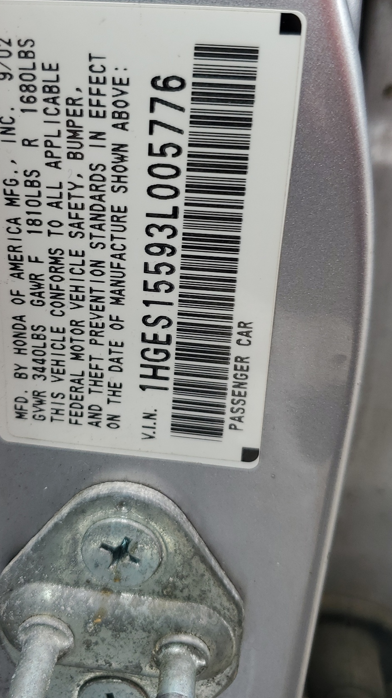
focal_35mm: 36
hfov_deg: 32.7
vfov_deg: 54.9
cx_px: 147
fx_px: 665
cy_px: 281
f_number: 1.5
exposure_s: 1/175
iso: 50
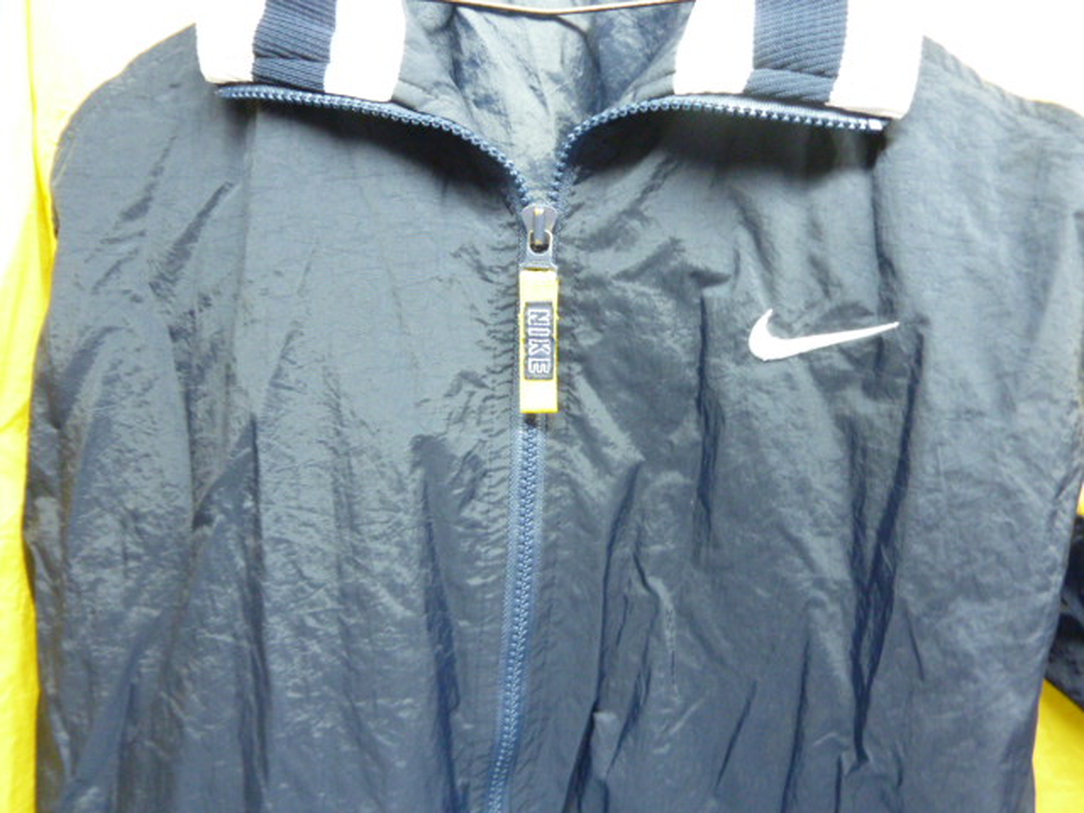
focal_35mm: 25
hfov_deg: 69.4
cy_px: 406
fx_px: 783
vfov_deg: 54.9
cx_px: 542
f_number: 3.3
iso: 400
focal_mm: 4.1
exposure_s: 1/6
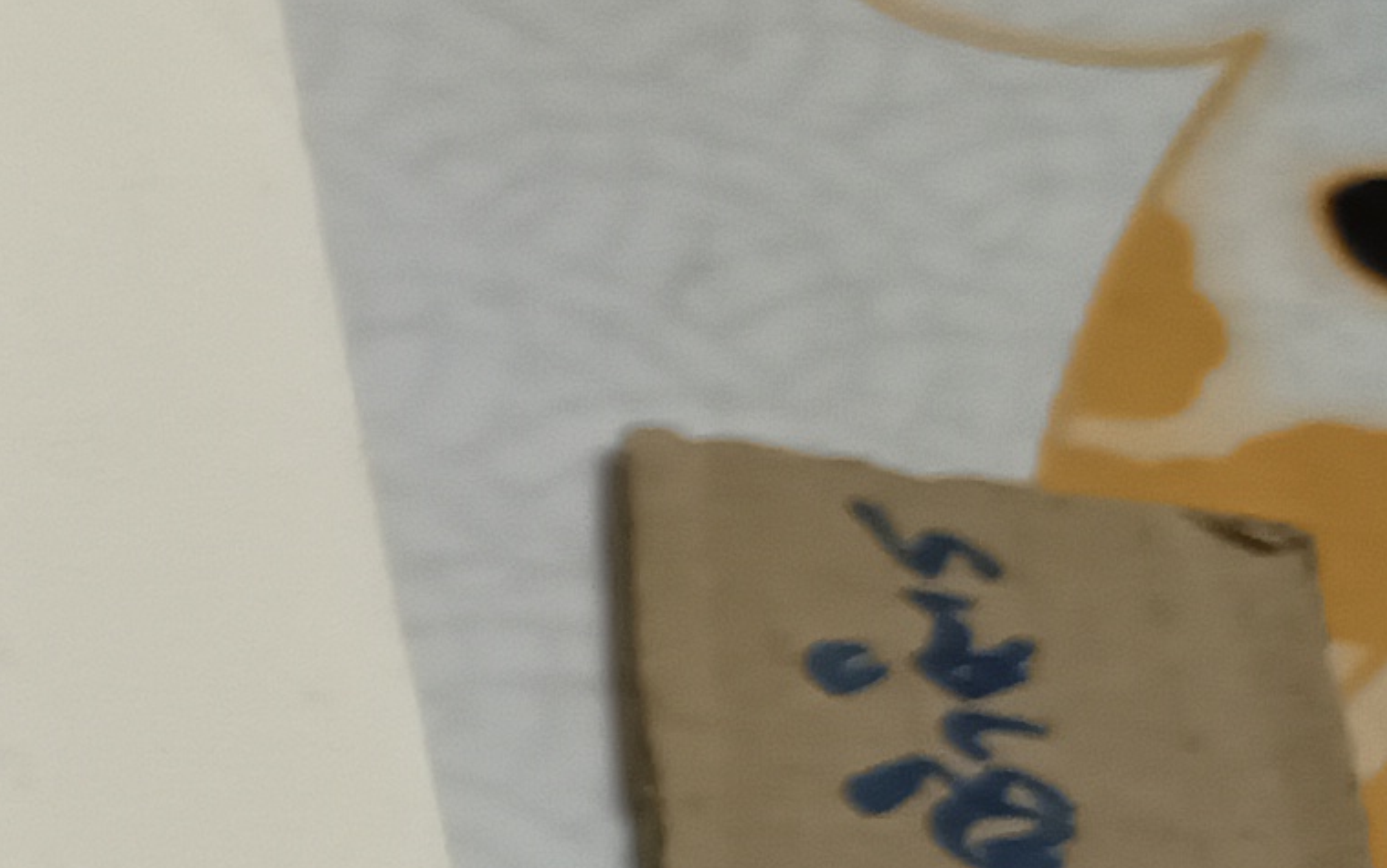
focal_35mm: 134
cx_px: -2027
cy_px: 713
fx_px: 5067
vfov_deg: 9.8
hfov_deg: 12.2
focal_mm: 5.31
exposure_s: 1/50
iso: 994
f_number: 1.7
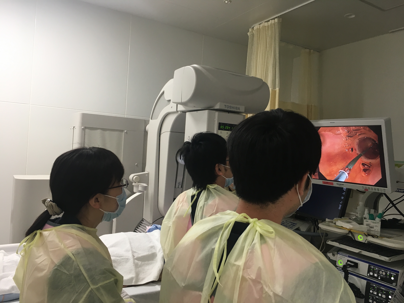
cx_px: 202
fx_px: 338
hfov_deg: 61.7
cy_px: 152
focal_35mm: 29
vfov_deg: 48.2
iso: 64
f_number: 2.2
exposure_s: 1/30
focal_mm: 4.2
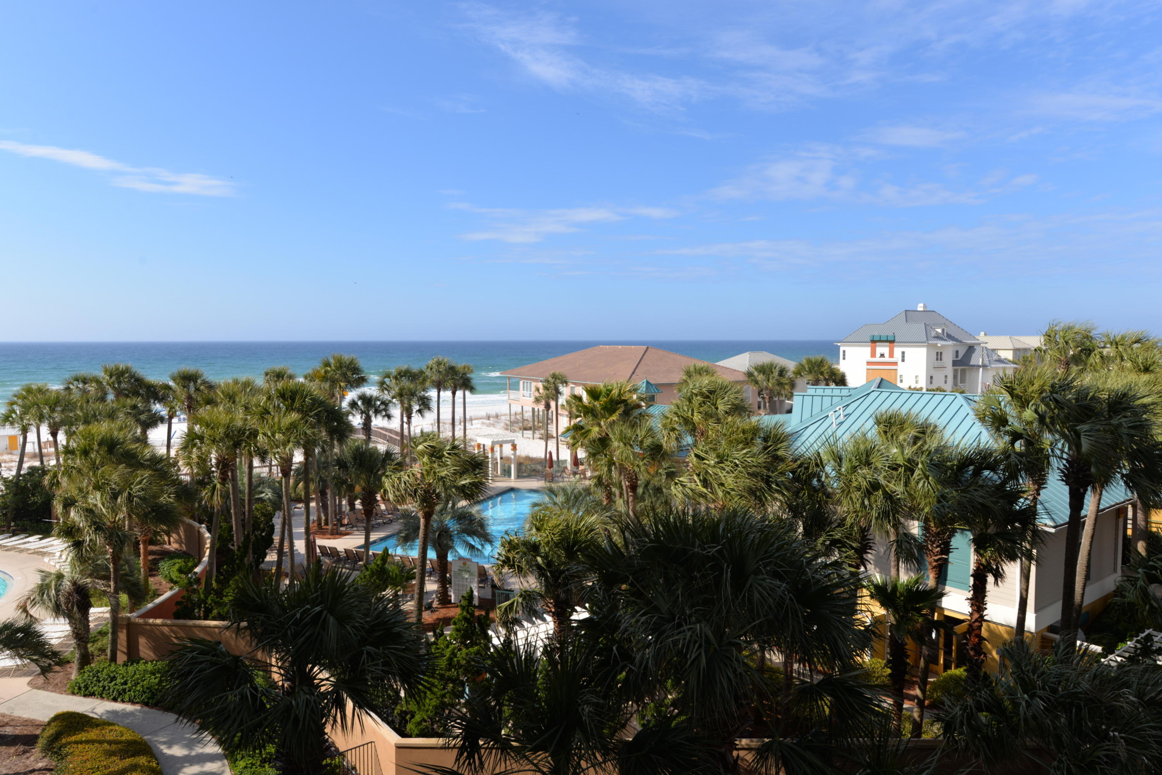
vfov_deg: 53.2
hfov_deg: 73.7
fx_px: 775
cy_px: 388
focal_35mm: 24
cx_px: 581
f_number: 9
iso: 100
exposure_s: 1/200
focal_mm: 24
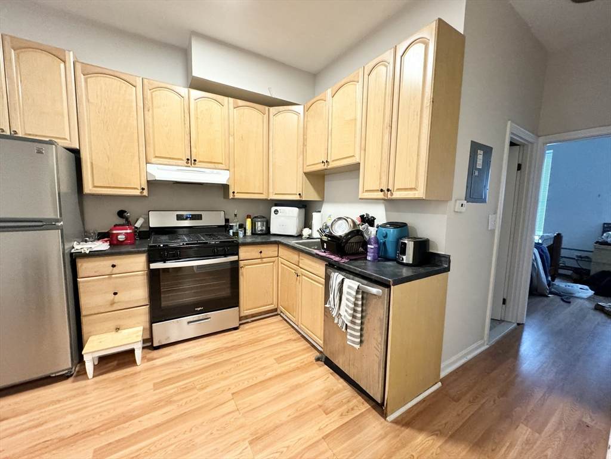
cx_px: 306
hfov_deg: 102.1
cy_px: 230
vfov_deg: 85.7
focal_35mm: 14
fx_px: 247
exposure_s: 1/60
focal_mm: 2.22
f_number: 2.2
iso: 640
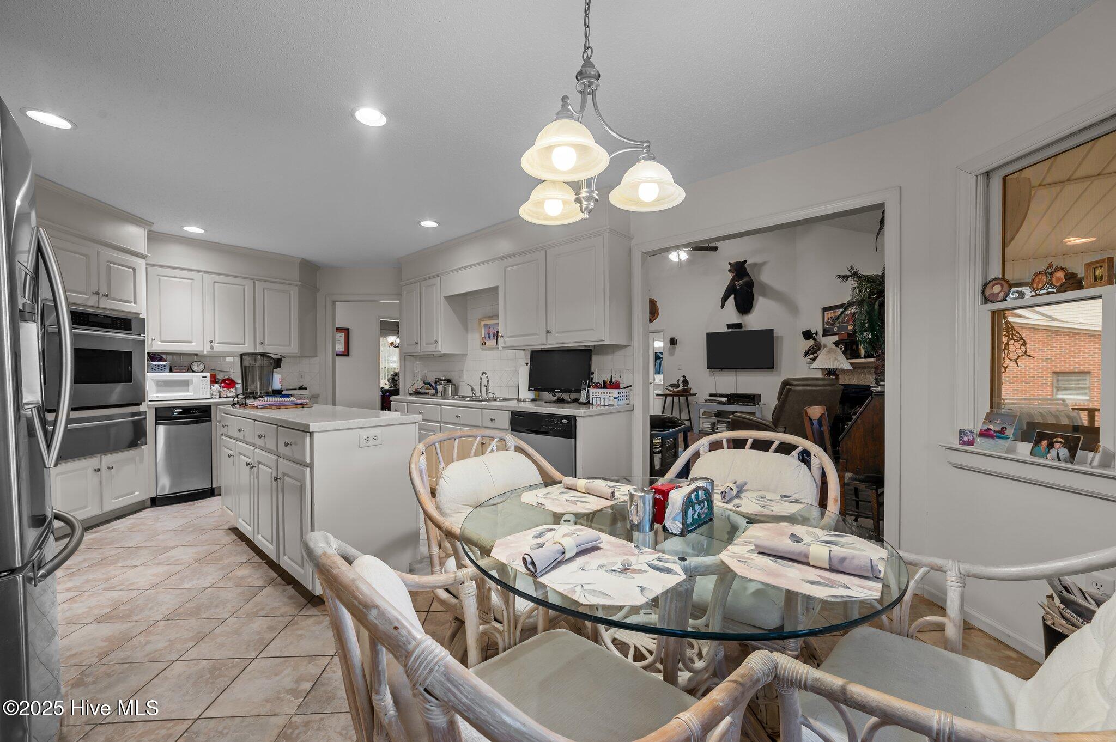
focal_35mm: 14
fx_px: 434
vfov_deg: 81.1
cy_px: 371
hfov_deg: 104.3
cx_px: 558
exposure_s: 1/4
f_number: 8
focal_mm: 14
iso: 250
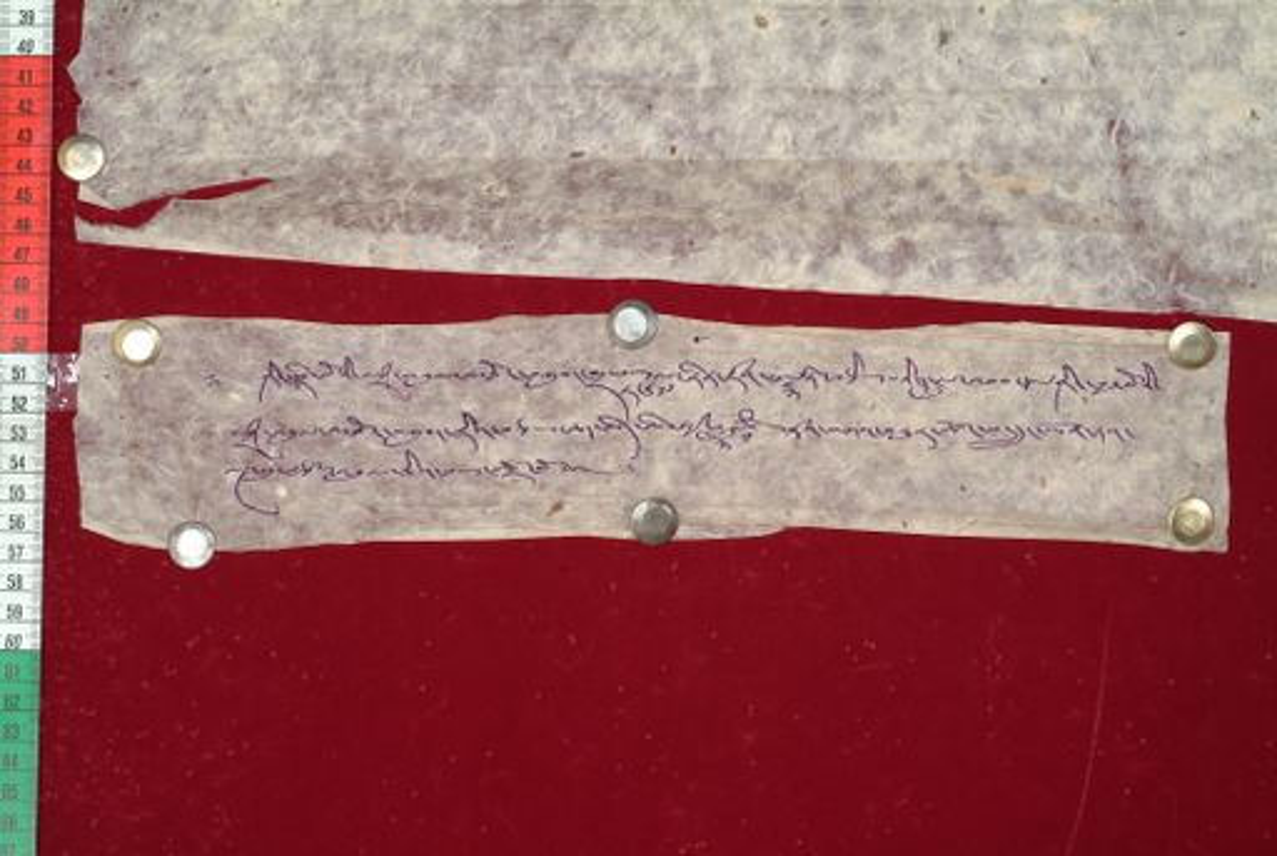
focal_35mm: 88
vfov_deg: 15.5
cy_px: 428
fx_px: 3144
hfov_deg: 23.0
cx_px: 638
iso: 160
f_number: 13
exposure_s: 1/20
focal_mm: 59
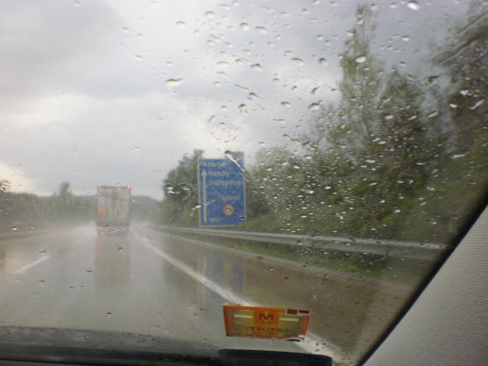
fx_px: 536
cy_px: 183
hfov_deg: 49.0
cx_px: 244
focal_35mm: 38
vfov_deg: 37.7
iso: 100
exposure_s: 1/80
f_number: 3.1
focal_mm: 6.3
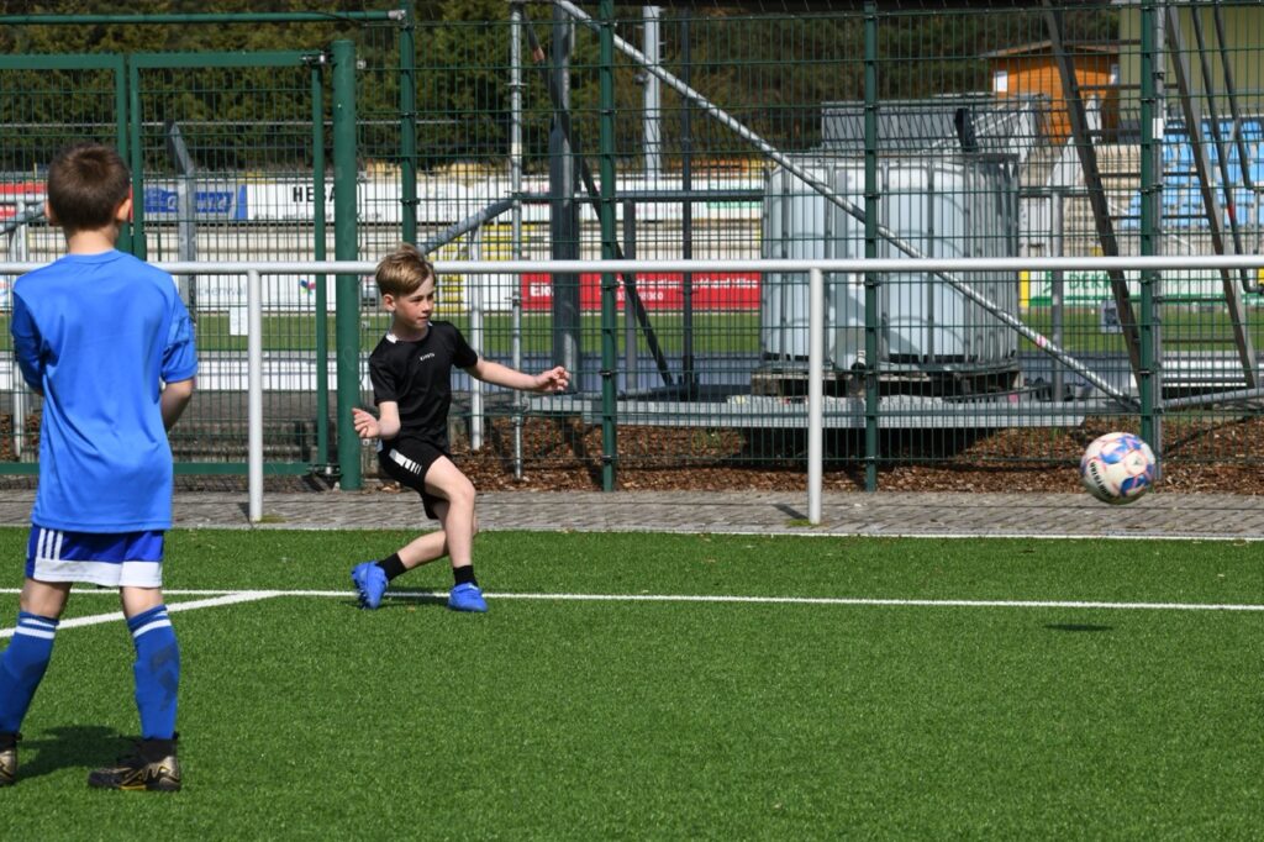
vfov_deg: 8.6
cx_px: 632
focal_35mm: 160
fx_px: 5616
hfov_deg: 12.8
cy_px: 421
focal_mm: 160
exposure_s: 1/1250
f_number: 16
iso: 1250
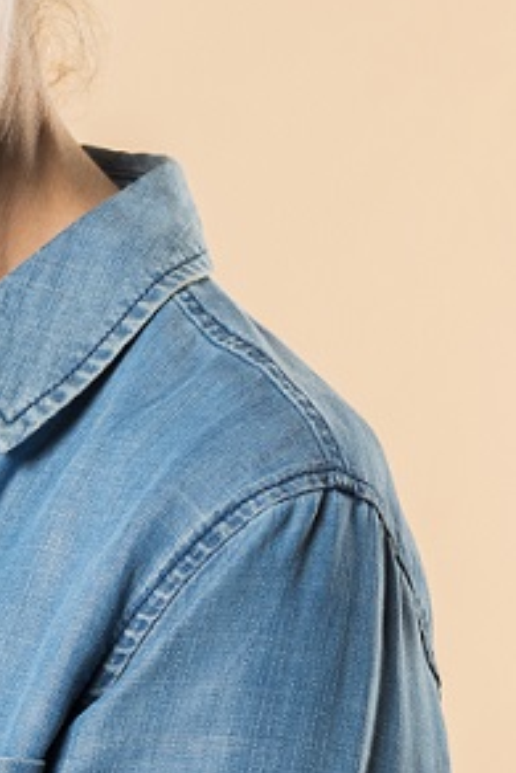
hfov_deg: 6.4
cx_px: -820
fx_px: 4338
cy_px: 417
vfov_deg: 10.2
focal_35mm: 202
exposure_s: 1/160
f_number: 6.3
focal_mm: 50
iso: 100
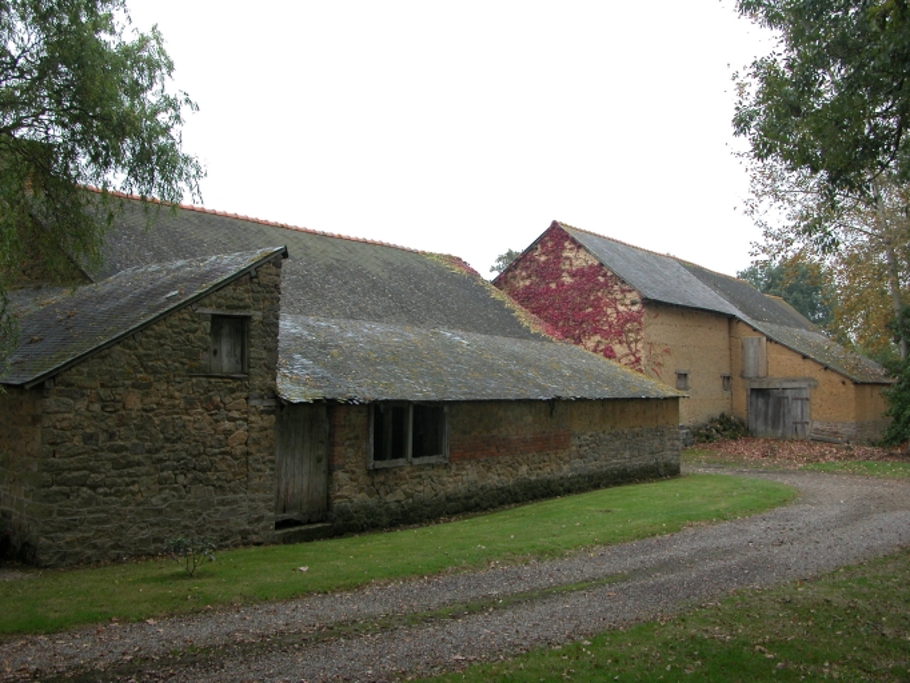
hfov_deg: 52.6
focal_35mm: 35
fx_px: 920
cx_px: 455
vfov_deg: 40.7
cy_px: 342
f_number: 3.5
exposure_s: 1/55.6
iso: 100
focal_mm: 8.9
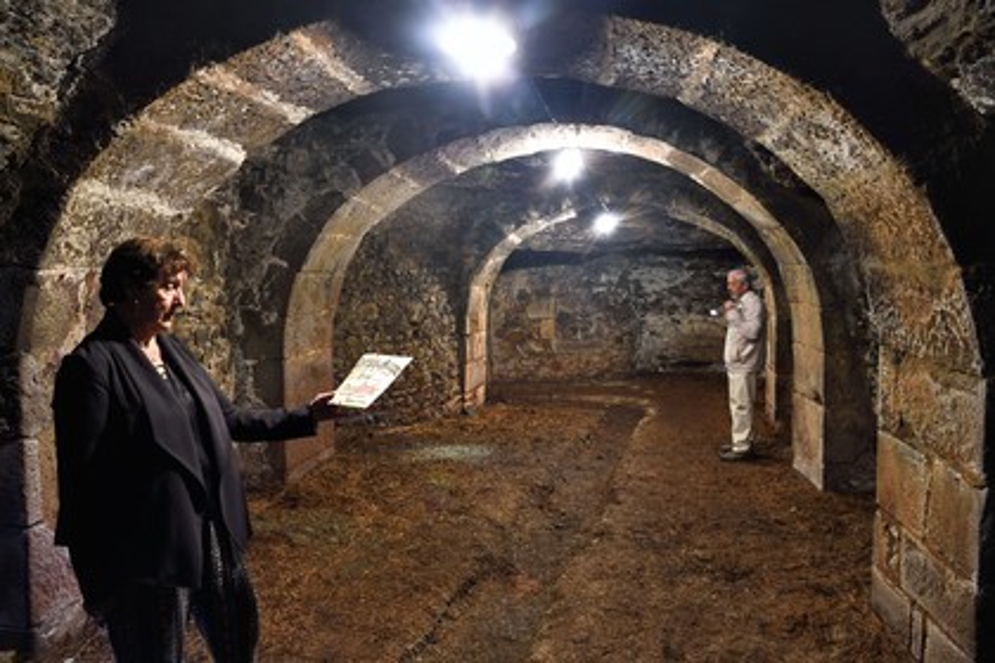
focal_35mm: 24
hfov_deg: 73.7
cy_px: 332
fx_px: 663
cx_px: 498
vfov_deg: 53.1
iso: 800
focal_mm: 24
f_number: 5.6
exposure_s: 1/3.33
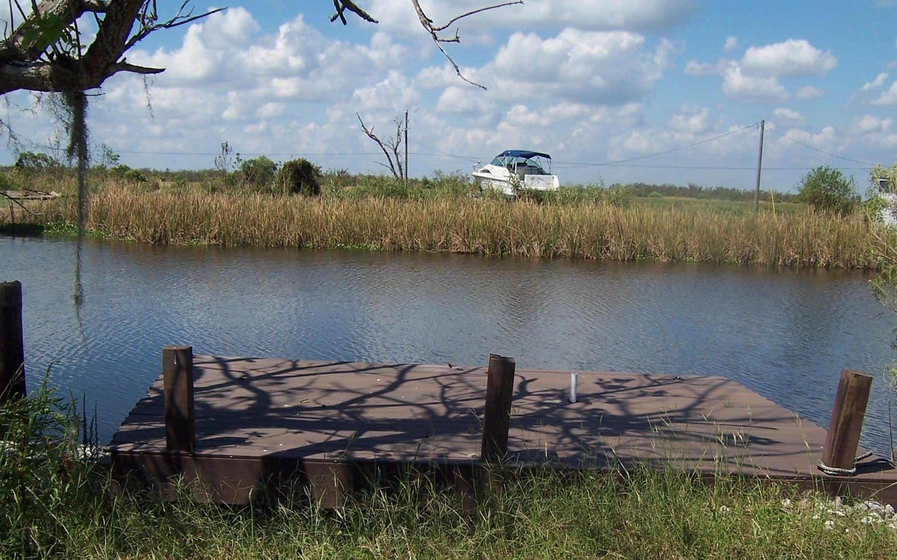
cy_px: 380
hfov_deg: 49.3
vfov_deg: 31.7
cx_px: 450
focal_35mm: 40
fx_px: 978
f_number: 4
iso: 80
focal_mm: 5.5
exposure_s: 1/1000
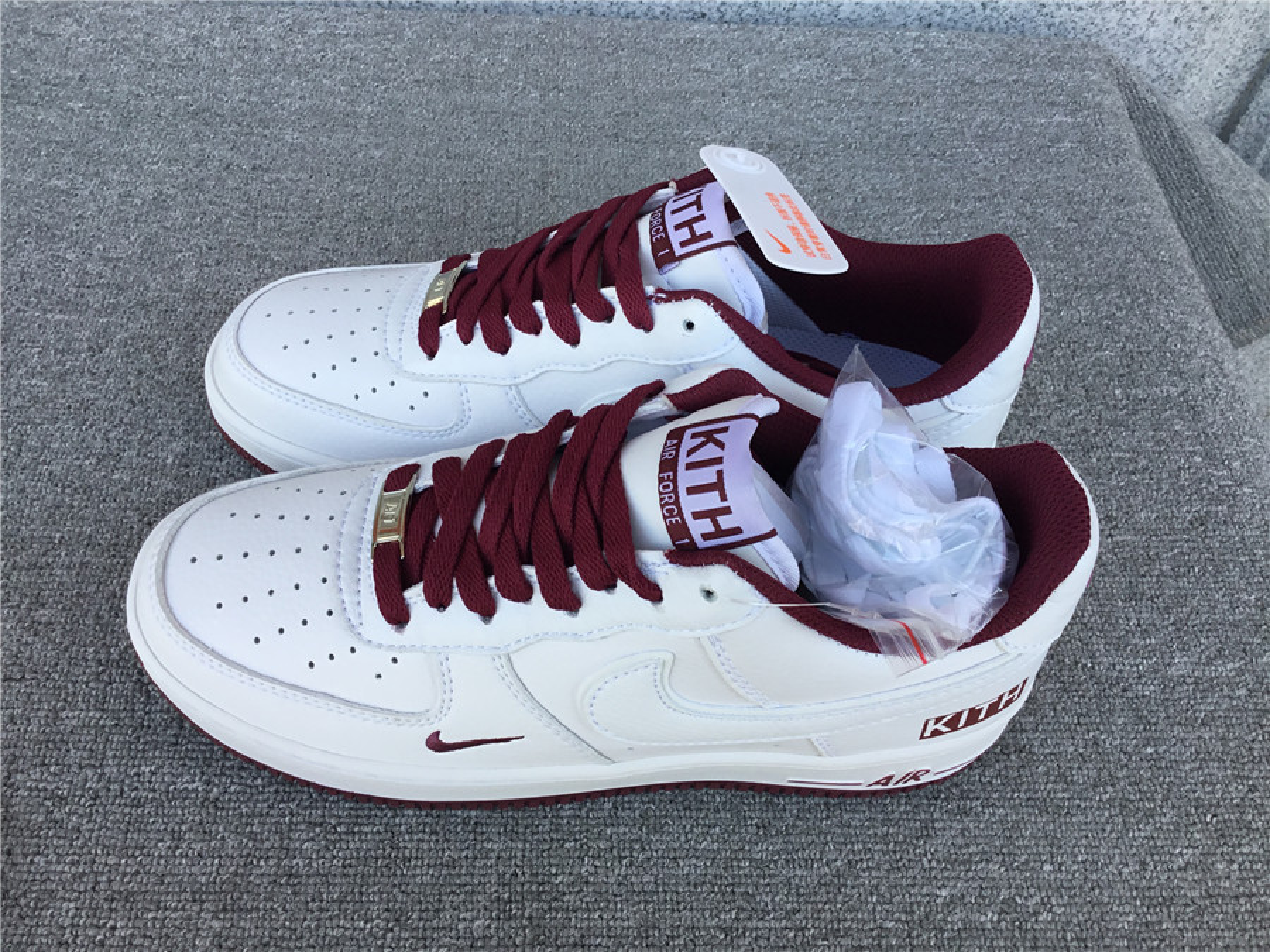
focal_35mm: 31
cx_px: 635
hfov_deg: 58.4
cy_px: 476
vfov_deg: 45.4
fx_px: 1137
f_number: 2.4
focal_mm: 3.3
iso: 25
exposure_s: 1/187
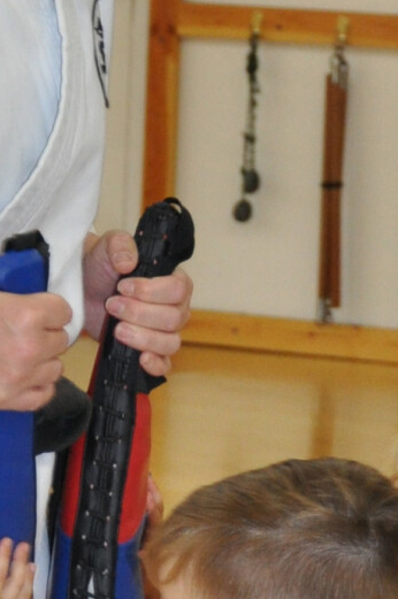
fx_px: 4655
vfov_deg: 7.3
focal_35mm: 280
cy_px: 600
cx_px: 102
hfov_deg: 4.9
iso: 800
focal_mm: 38
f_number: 4.5
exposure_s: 1/60
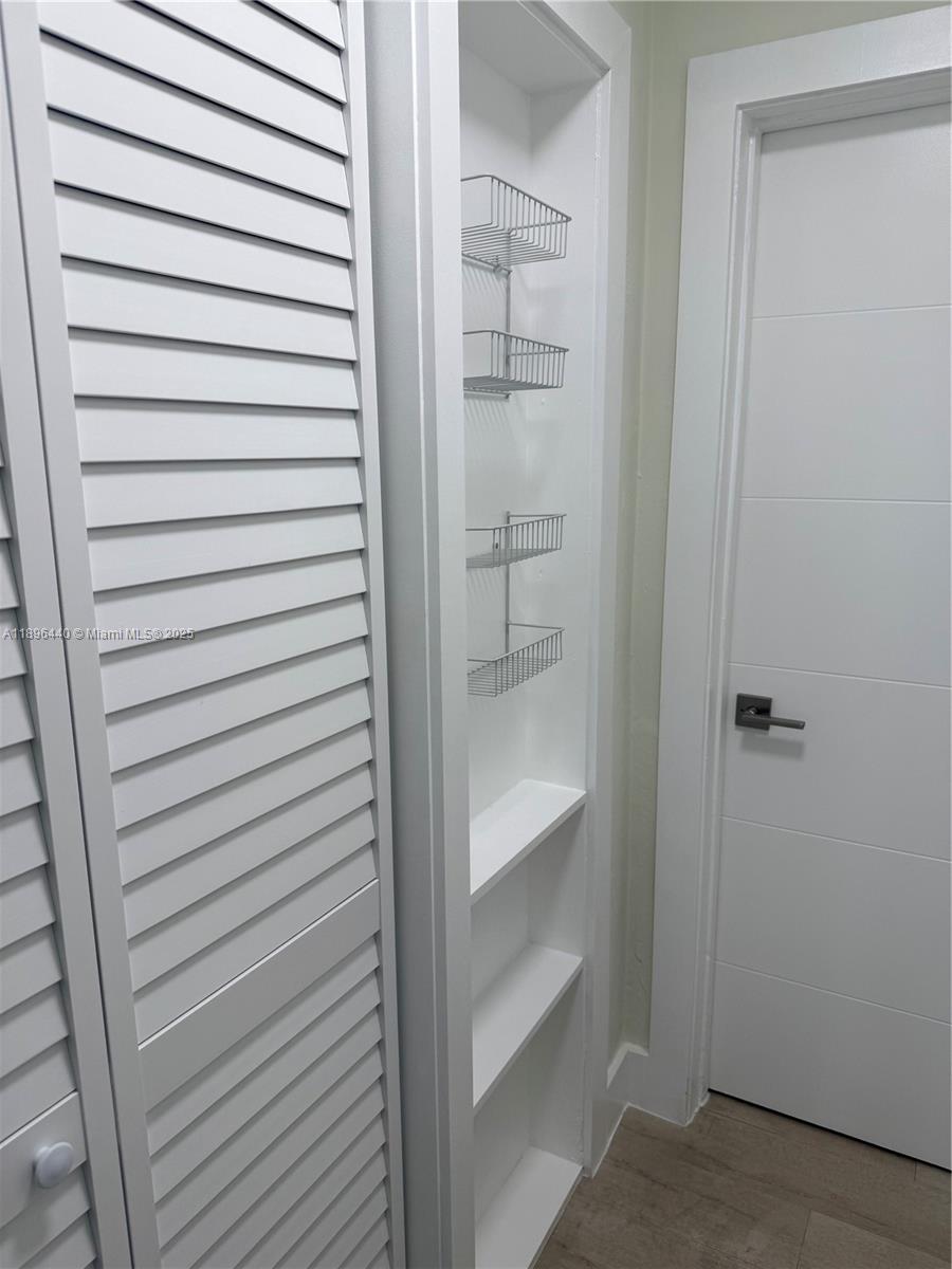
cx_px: 476
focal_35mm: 24
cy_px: 634
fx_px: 880
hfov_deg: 56.8
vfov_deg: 71.6
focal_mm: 6.76
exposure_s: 1/223
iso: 64
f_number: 1.78
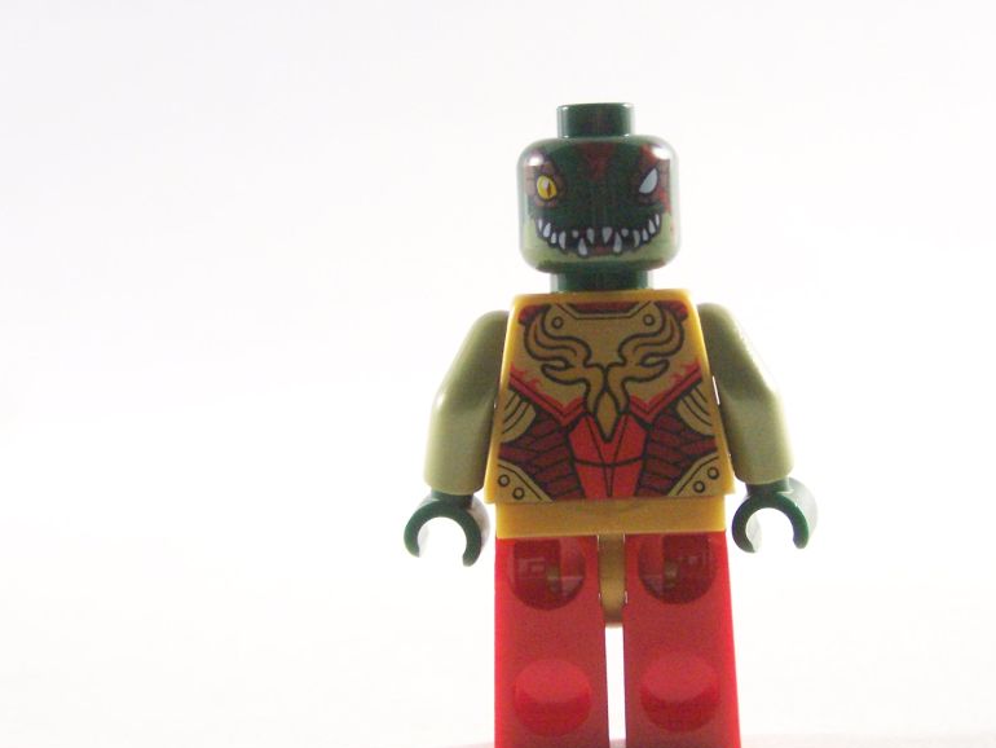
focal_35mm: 109
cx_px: 618
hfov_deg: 18.0
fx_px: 3137
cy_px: 392
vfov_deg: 13.6
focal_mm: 13.7
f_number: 3.2
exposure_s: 1/60
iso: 400
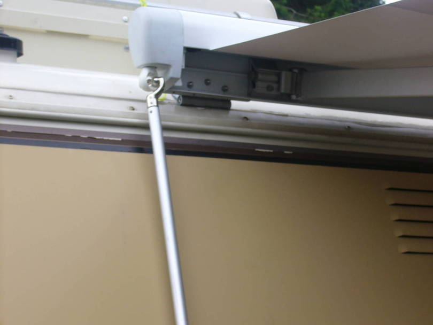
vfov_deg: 14.1
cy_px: 162
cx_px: 216
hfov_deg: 18.7
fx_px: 1314
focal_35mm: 105
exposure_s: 1/125
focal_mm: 17.4
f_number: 5
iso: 80
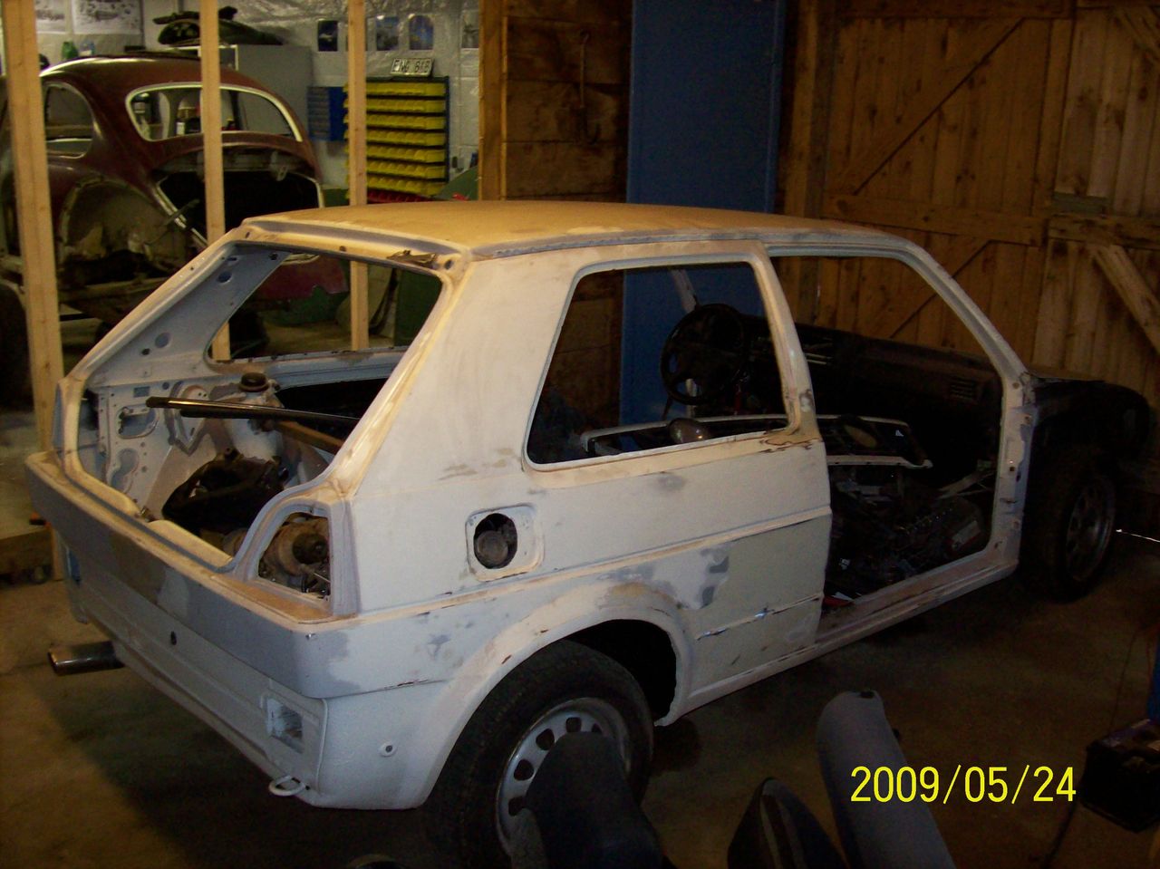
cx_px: 580
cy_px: 434
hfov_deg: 51.4
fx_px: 1206
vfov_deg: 39.6
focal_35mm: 36
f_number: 2.7
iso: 200
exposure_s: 1/64
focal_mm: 6
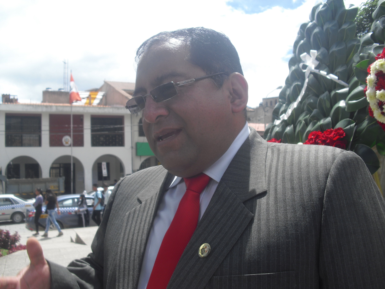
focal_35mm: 36
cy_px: 144
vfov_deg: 39.7
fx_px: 400
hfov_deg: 51.4
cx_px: 192
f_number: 7.8
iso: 64
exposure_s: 1/100
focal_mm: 6.3
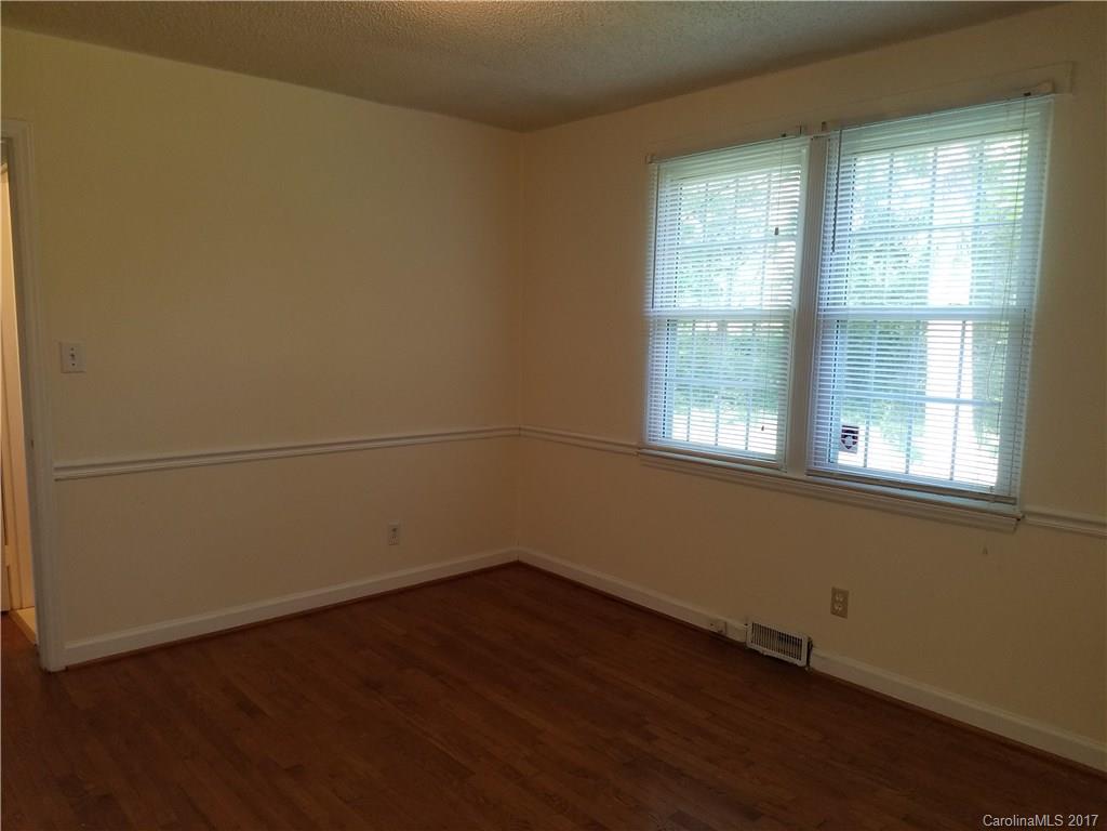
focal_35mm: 26
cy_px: 416
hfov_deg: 67.3
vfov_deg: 53.1
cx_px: 554
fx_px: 831
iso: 100
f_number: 1.7
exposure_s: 1/60
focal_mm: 4.2
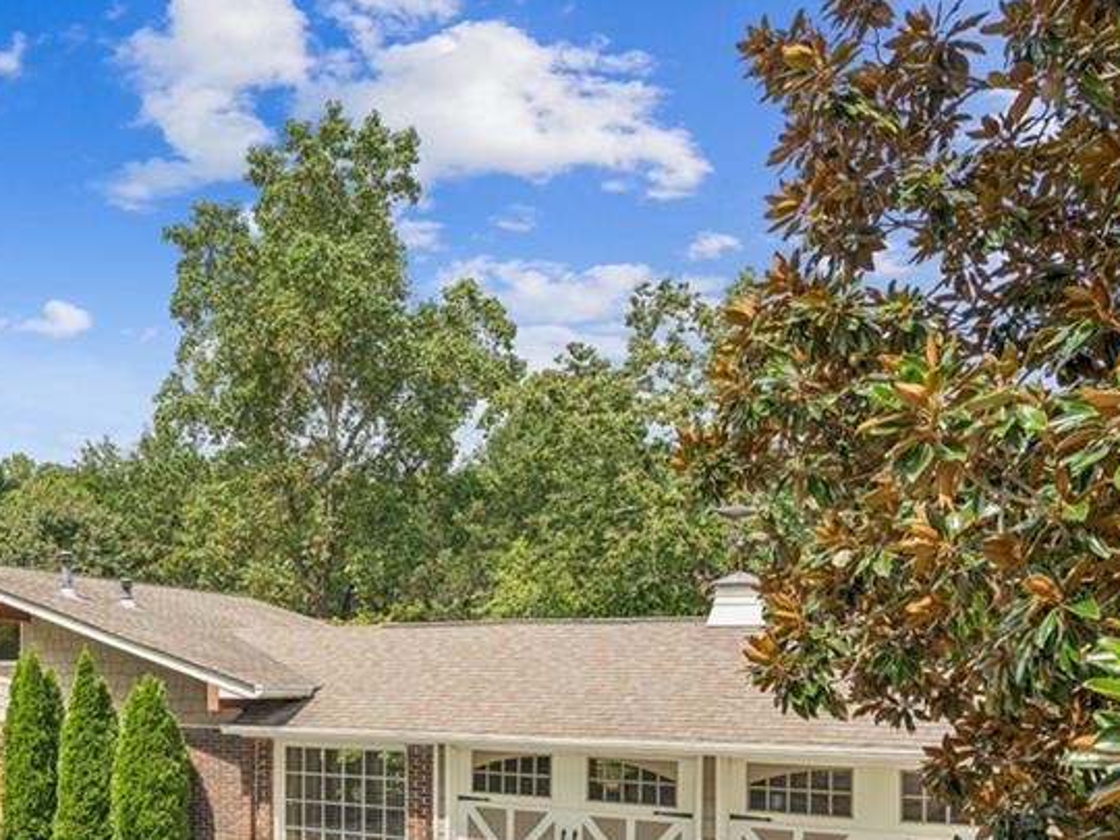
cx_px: 220
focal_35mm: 31
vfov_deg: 43.4
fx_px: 1003
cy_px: 669
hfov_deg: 54.3
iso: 100
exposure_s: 1/320
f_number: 5.6
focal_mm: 17
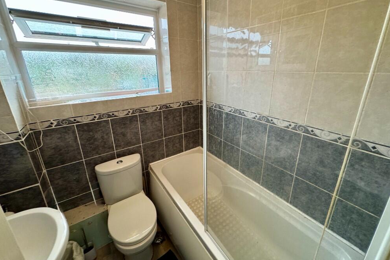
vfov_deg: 77.1
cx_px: 198
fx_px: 163
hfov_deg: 100.4
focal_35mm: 15
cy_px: 118
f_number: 2.2
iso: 250
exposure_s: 1/50
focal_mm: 2.22
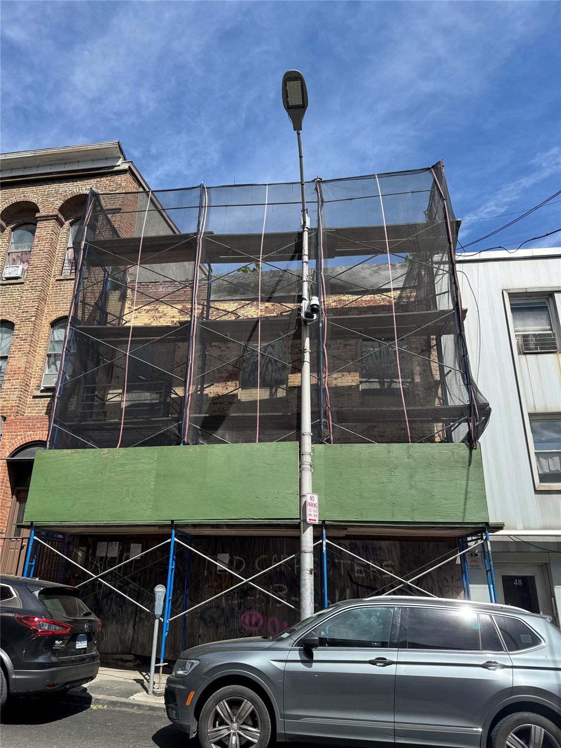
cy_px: 374
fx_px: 519
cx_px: 280
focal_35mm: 24
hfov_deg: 56.8
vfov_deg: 71.6
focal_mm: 6.76
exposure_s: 1/2174
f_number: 1.78
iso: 80
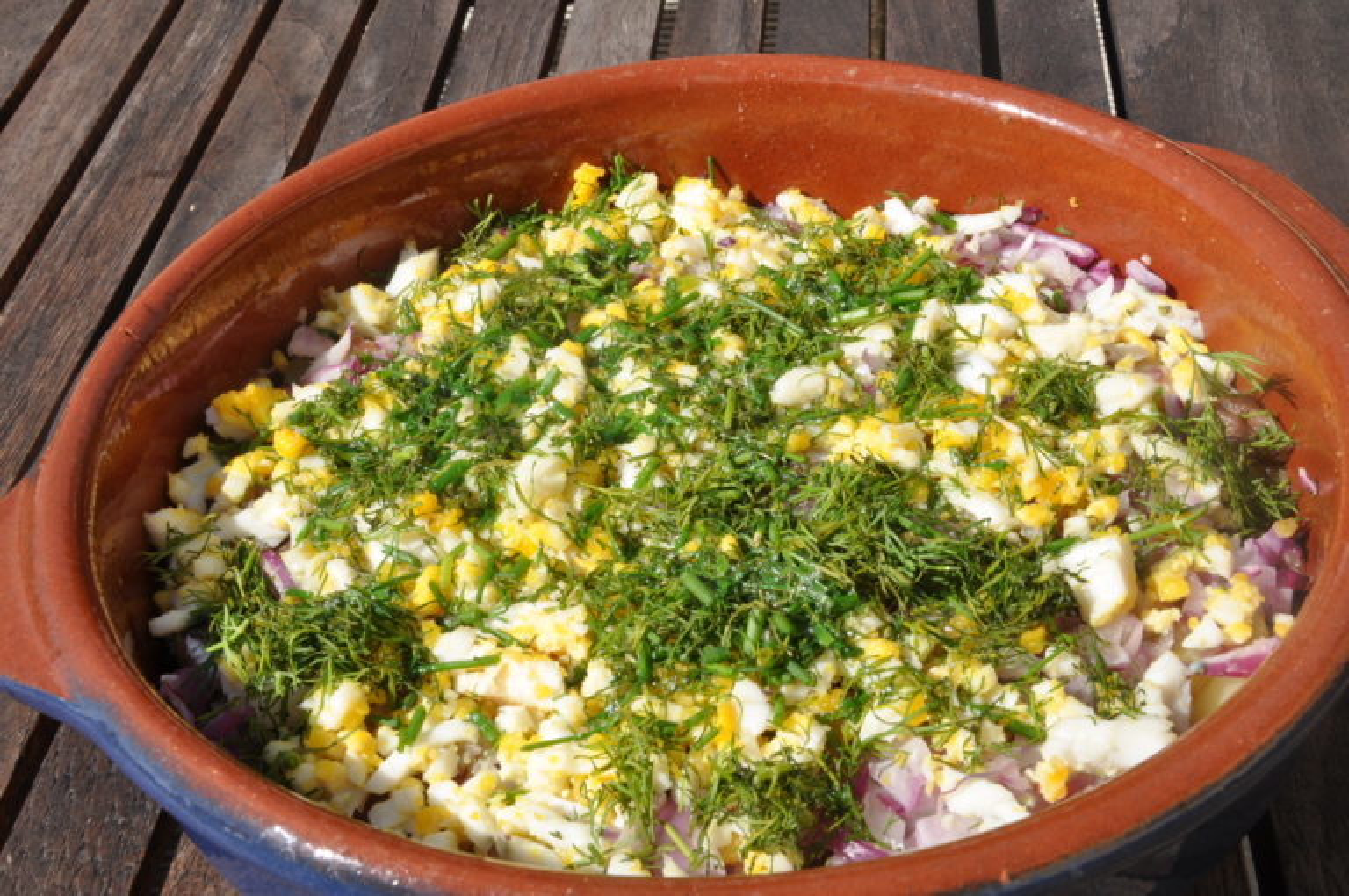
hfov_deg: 37.9
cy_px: 448
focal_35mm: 52
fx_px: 1965
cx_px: 674
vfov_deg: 25.7
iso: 250
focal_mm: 35
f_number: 29
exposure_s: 1/80
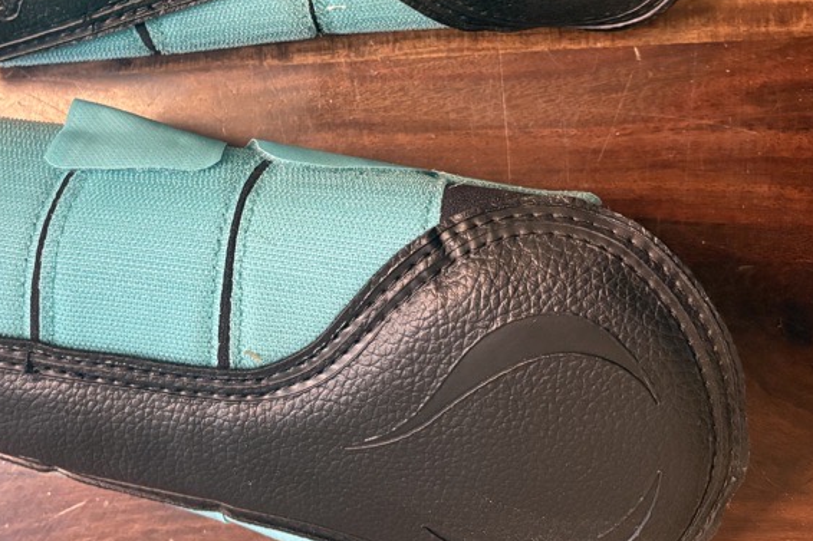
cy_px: 90
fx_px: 971
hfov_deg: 45.0
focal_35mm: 43
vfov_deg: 30.2
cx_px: 292
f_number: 1.6
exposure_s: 1/60
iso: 500
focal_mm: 5.96
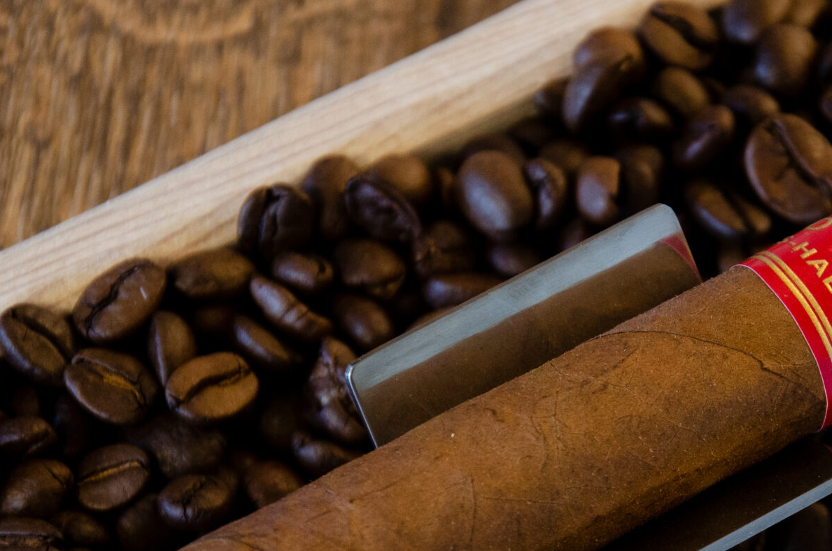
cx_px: 624
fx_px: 6851
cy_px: 410
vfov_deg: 4.6
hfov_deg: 6.9
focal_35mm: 297
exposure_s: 1/30
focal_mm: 92
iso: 800
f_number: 5.6
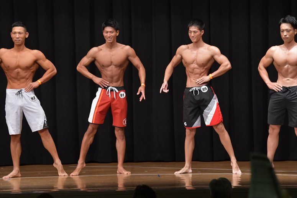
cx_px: 148
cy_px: 99
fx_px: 1666
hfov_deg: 10.2
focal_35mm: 202
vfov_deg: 6.8
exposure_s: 1/400
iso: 6400
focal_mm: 135
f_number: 5.6
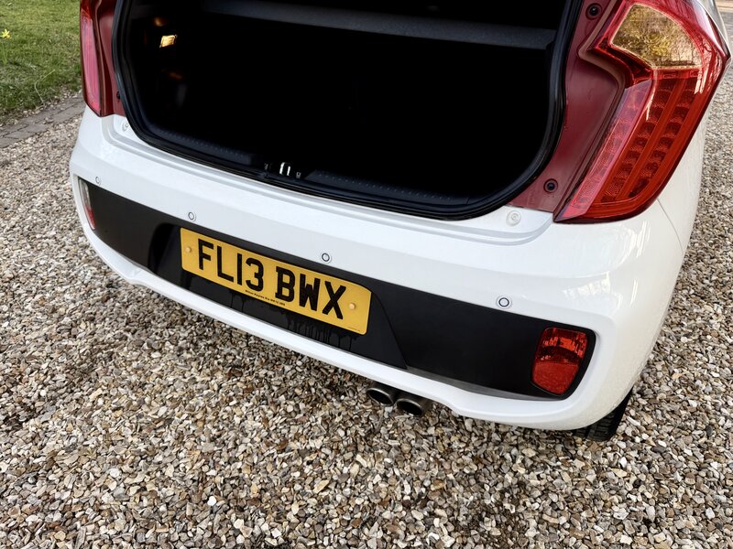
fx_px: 508
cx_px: 366
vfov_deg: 56.8
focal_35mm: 24
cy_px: 274
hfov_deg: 71.6
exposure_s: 1/302
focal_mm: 6.76
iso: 64
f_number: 1.78
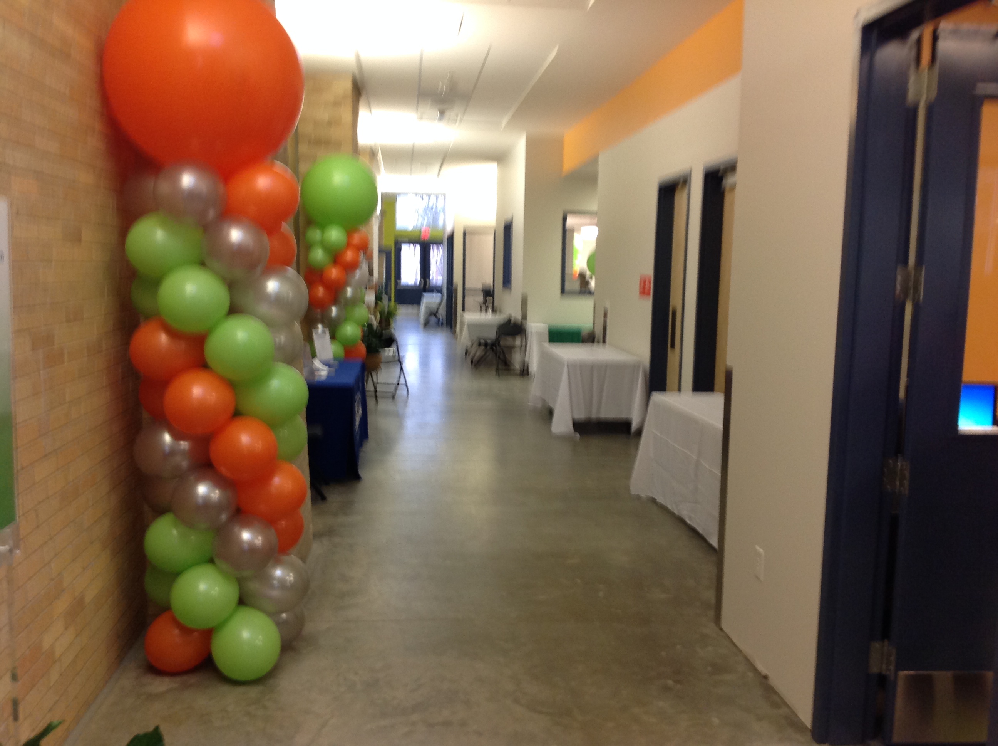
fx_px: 1008
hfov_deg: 52.7
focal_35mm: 35
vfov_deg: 40.6
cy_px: 373
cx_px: 499
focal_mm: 4.28
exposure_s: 1/15
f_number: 2.4
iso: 125
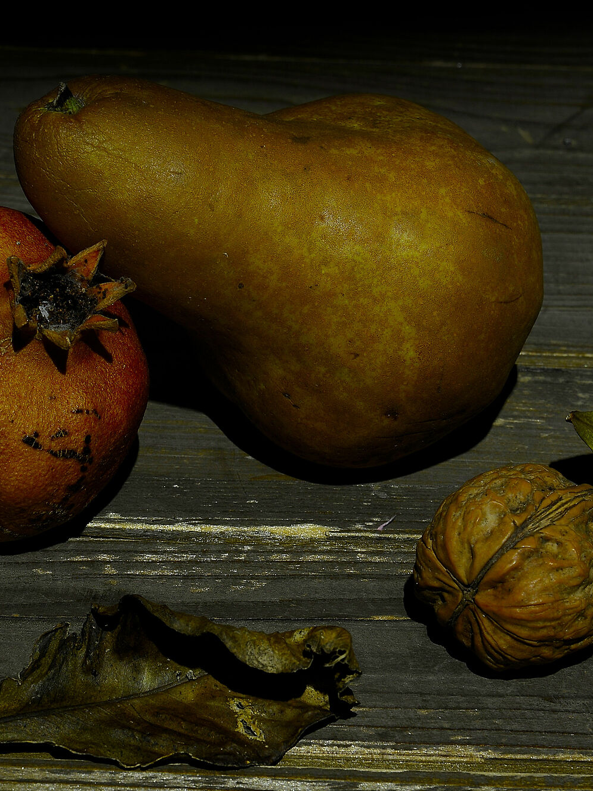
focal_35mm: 148
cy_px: 322
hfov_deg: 10.0
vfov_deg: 13.3
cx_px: 233
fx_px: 3382
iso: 100
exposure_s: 15
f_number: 16
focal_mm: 85
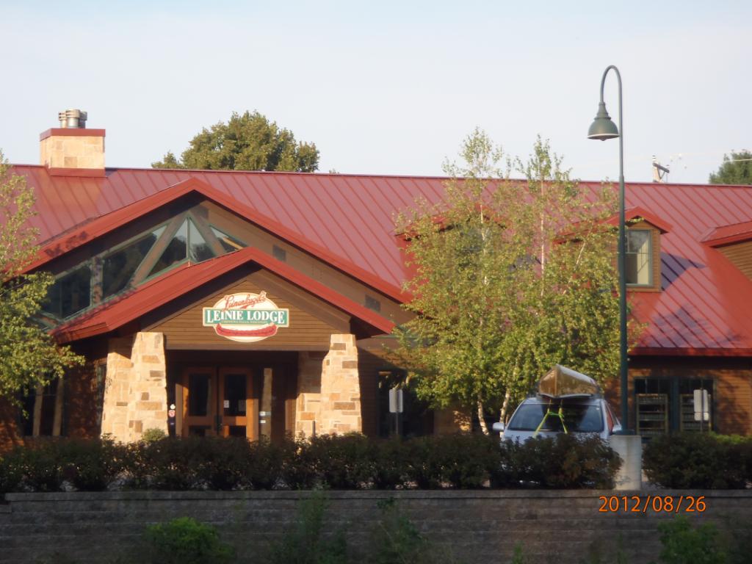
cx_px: 376
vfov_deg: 10.6
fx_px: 3041
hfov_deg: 14.1
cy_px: 282
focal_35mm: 140
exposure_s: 1/160
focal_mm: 25
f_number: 5.9
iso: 100
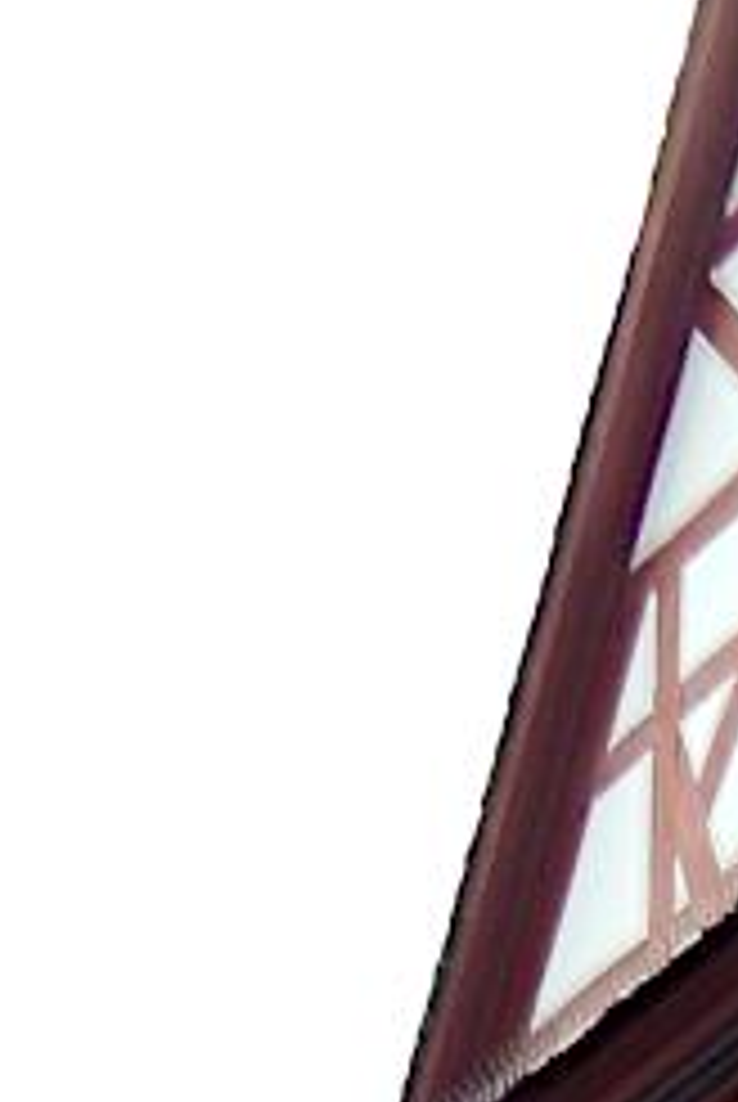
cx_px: 1660
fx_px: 3587
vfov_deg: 15.6
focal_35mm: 117
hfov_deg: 10.4
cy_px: 1799
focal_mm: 4
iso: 125
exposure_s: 1/400
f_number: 3
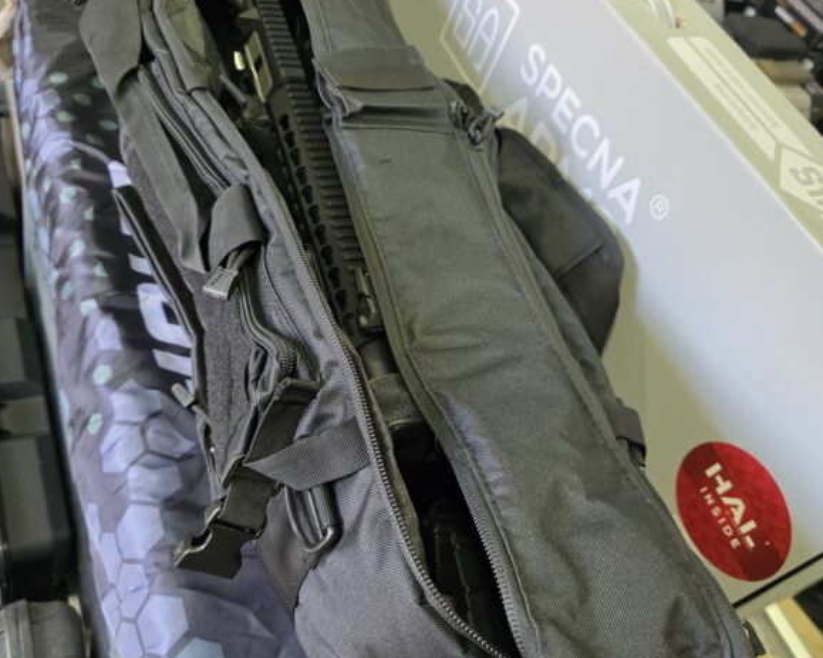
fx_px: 755
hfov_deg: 57.2
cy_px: 301
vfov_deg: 47.1
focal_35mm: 31
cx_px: 405
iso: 400
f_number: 1.7
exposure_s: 1/100
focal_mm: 6.3
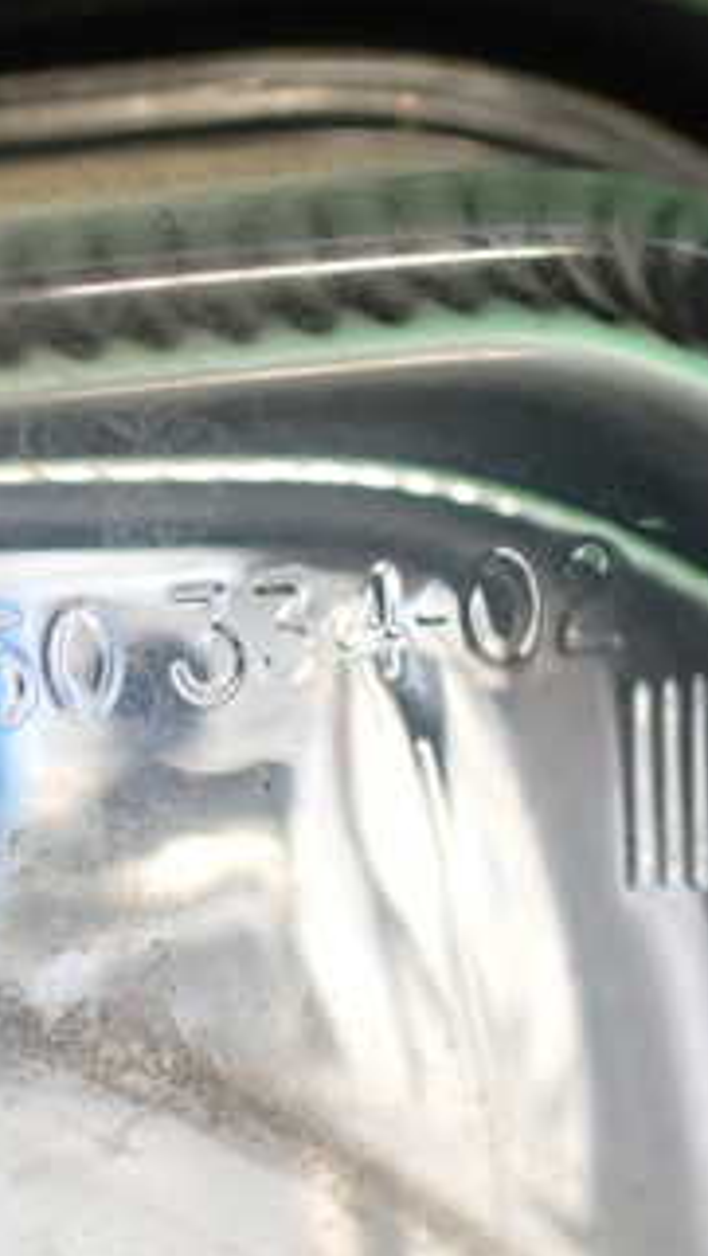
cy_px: 583
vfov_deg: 34.3
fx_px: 2032
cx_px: -59
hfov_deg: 19.0
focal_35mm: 61
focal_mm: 5.4
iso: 800
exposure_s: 1/100
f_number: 2.3
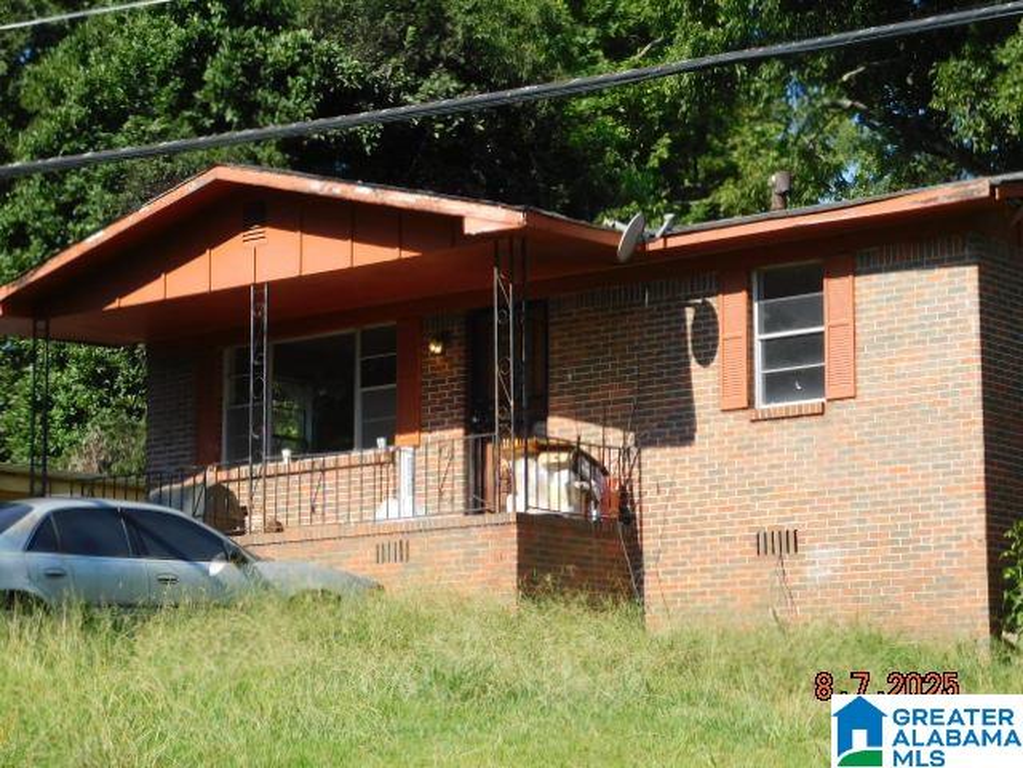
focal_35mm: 99
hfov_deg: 19.8
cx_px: 512
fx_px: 2926
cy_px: 384
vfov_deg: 14.9
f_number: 4.6
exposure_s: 1/400
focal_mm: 17.6
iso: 125
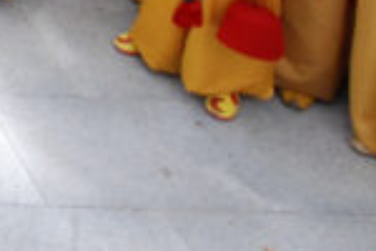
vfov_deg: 10.0
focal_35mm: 96
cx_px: -594
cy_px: -531
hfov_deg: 13.4
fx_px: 1003
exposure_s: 1/500
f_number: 11
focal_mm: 10
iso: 800
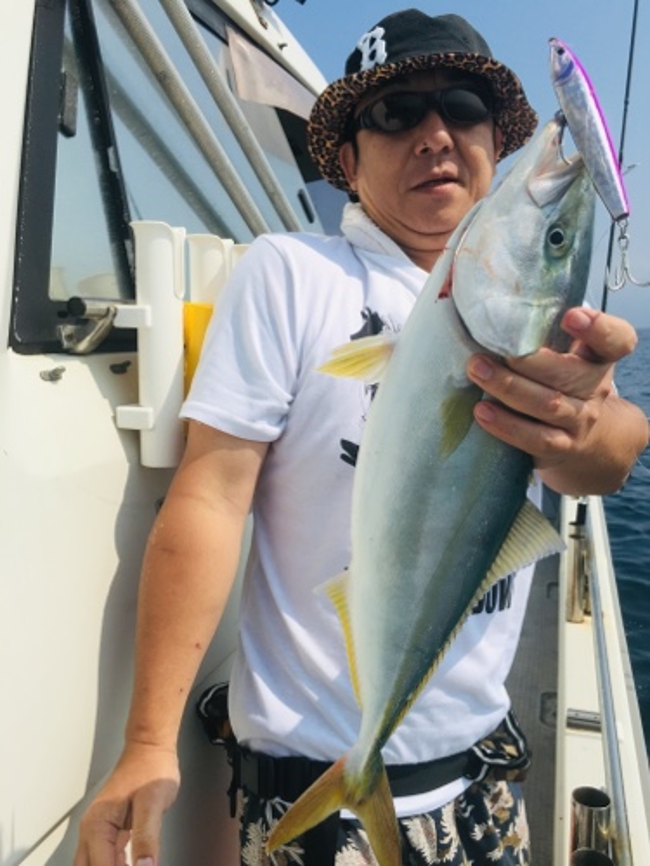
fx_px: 726
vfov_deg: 61.7
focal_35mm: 29
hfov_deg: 48.2
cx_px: 325
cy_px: 433
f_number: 2.2
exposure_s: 1/2137
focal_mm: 4.15
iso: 25
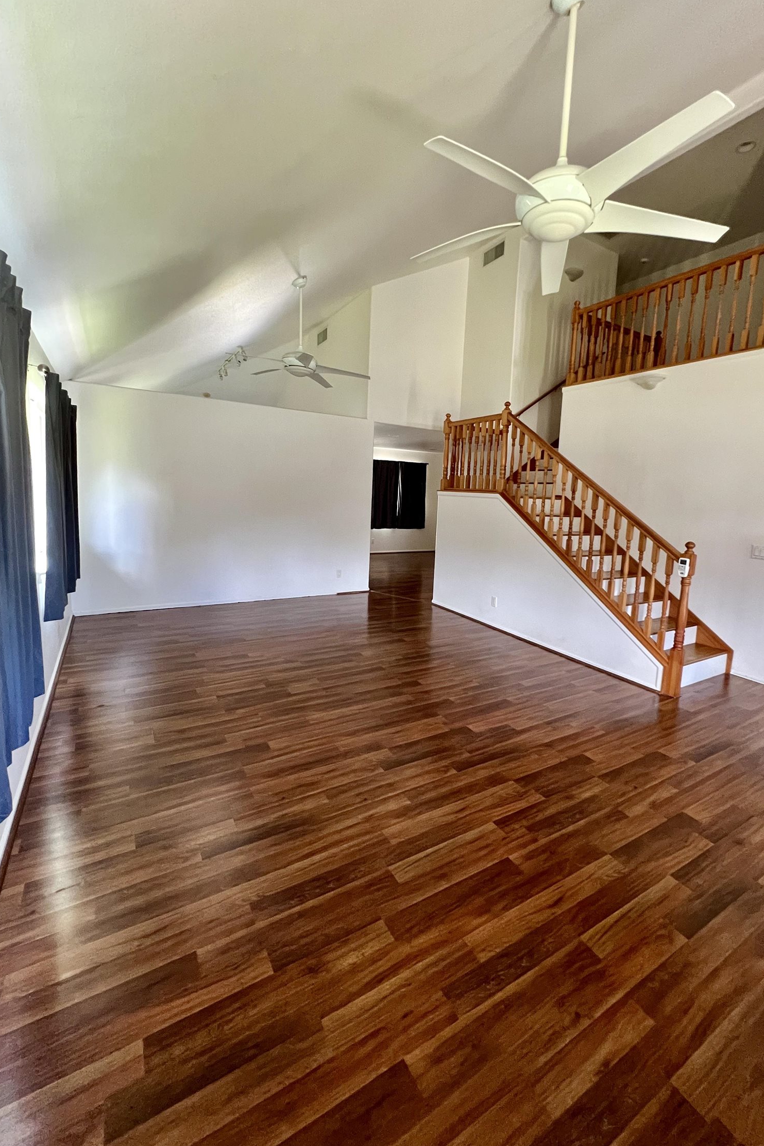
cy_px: 557
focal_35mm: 14
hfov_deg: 81.1
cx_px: 406
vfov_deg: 104.2
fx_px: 446
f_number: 1.8
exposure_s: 1/60
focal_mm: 1.57
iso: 500
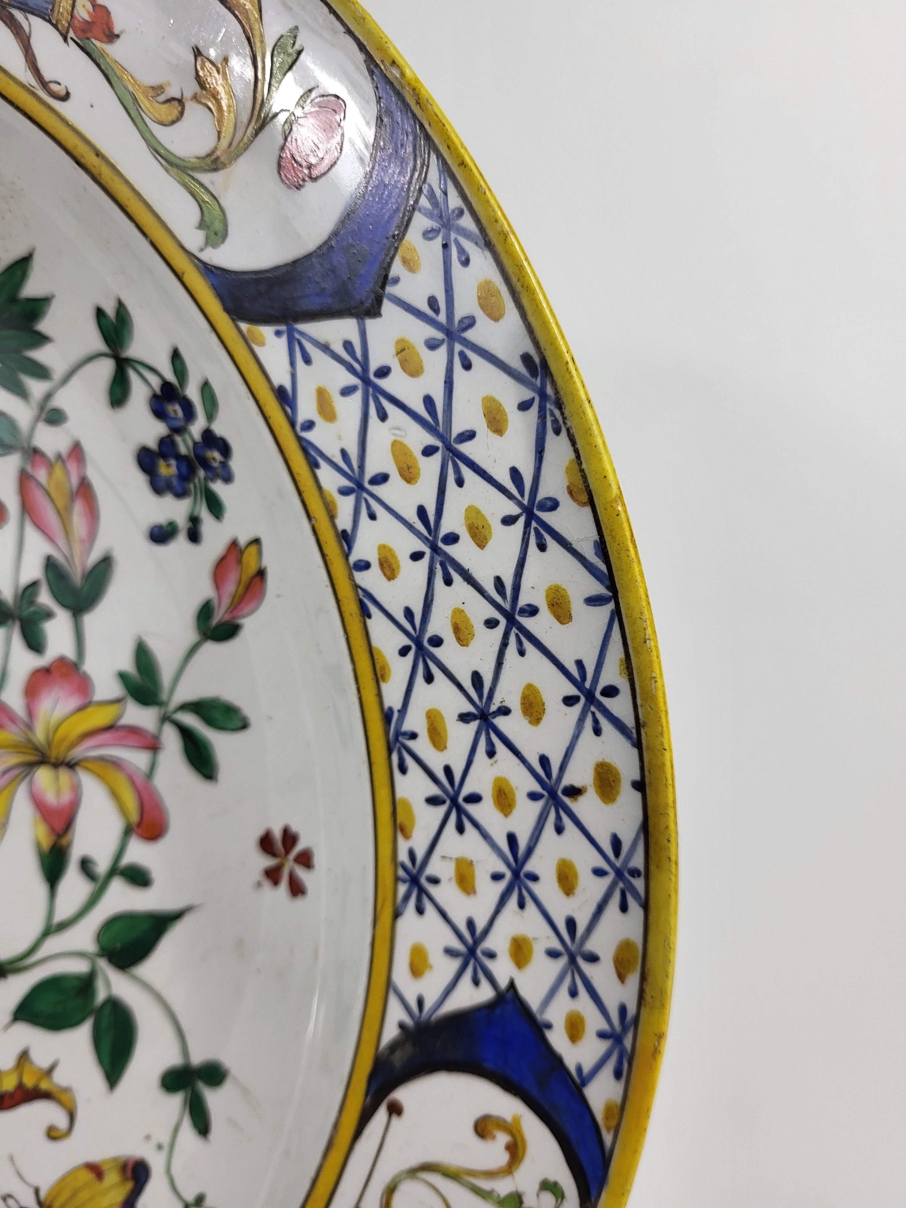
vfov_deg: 67.3
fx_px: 907
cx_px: 453
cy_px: 604
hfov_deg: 53.1
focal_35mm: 26
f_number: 1.8
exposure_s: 1/100
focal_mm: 5.4
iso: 160
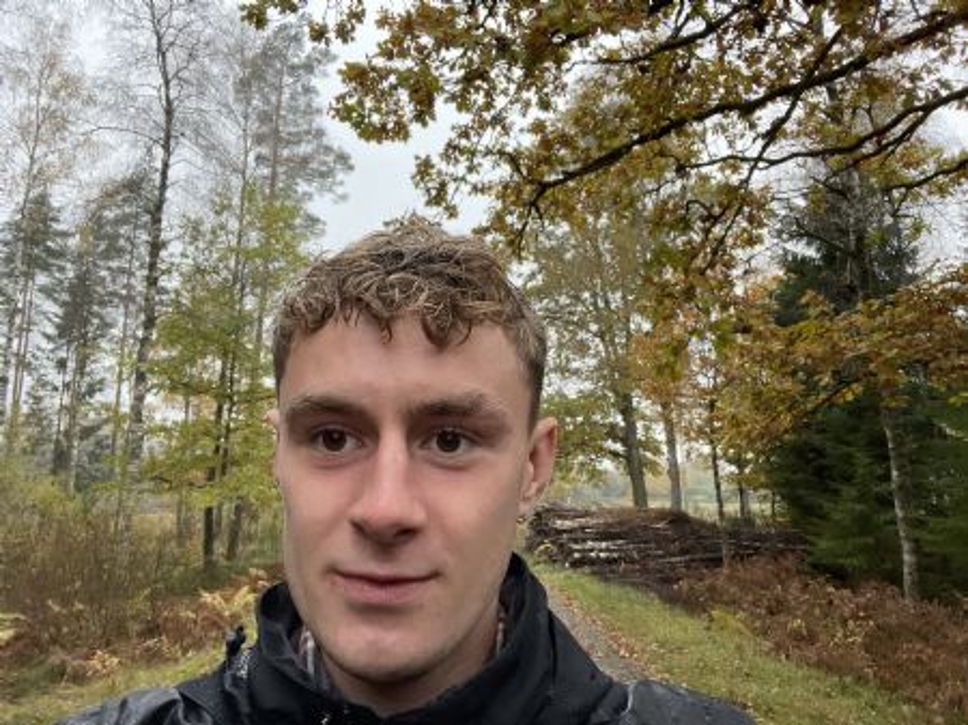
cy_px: 362
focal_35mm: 23
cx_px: 484
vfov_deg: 58.8
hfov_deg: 74.0
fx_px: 643
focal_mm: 2.71
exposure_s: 1/121
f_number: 2.2
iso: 50
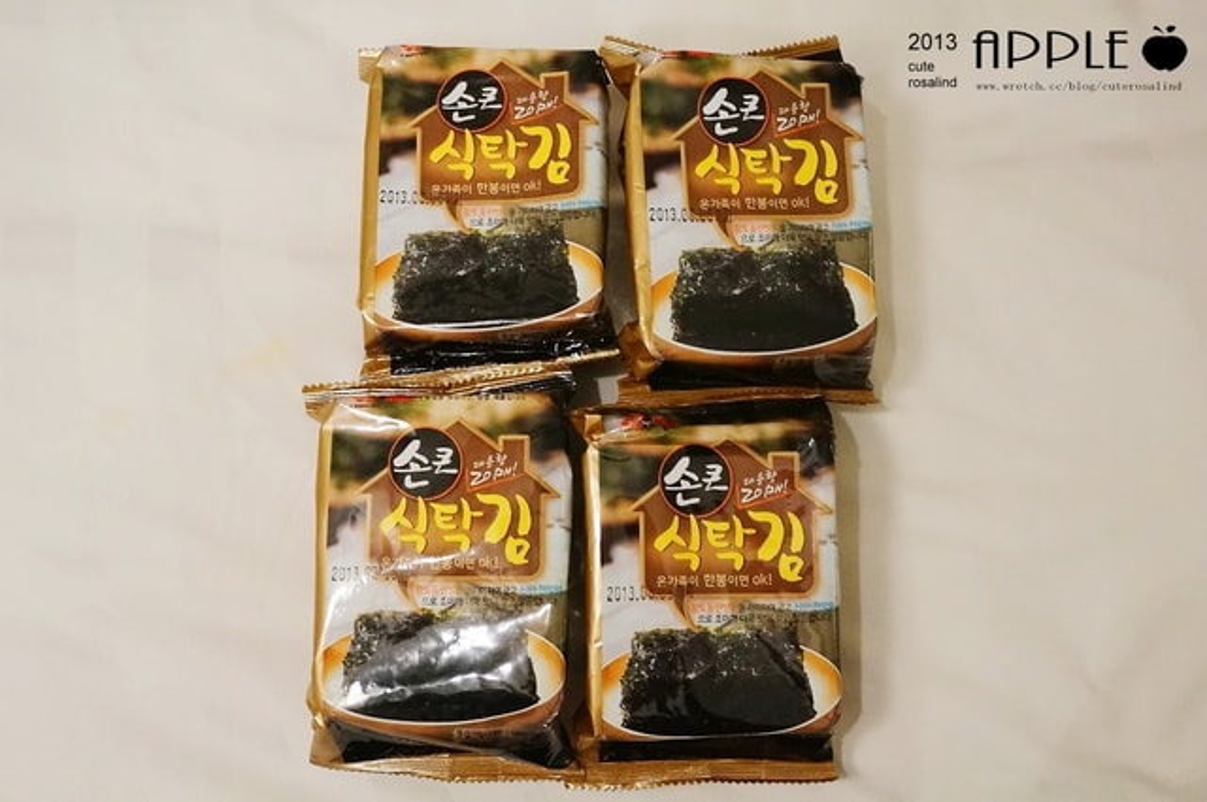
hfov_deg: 42.4
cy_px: 401
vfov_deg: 28.9
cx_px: 604
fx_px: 1557
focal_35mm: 46
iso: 3200
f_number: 6.3
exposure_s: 1/40
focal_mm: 31
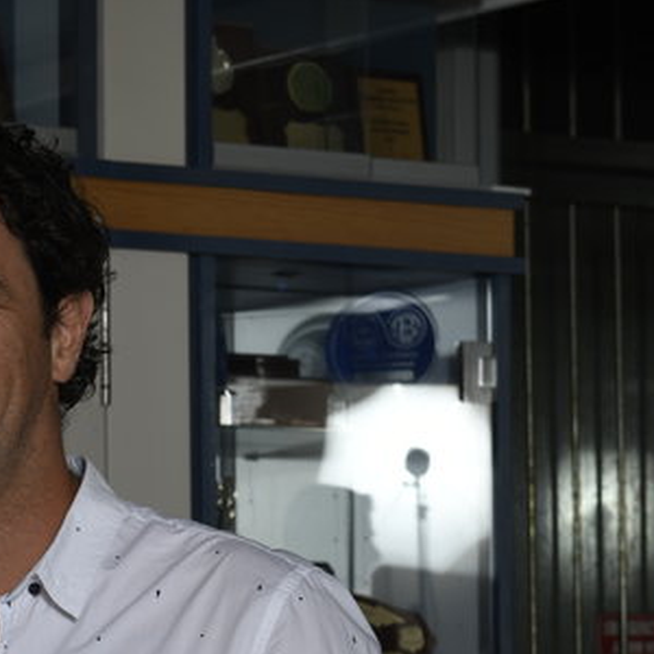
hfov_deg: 10.0
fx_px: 3634
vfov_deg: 10.2
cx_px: -245
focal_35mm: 170
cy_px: 565
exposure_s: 1/125
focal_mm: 60
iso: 320
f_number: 9
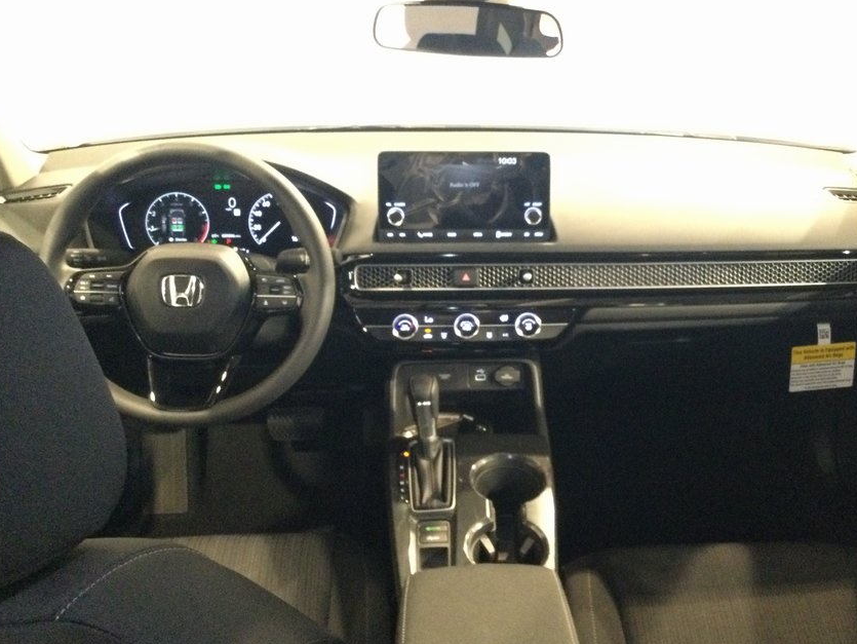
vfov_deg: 37.7
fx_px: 941
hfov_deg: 48.8
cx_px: 498
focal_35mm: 38
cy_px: 317
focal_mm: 3.3
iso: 800
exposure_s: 1/15
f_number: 2.4
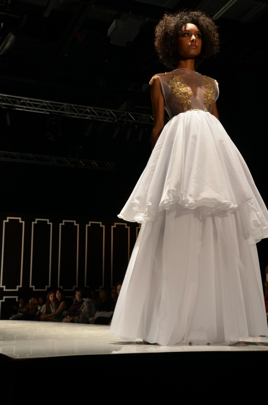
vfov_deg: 39.0
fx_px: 572
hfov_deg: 26.4
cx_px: 134
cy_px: 202
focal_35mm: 51
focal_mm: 34
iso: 400
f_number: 5
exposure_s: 1/100
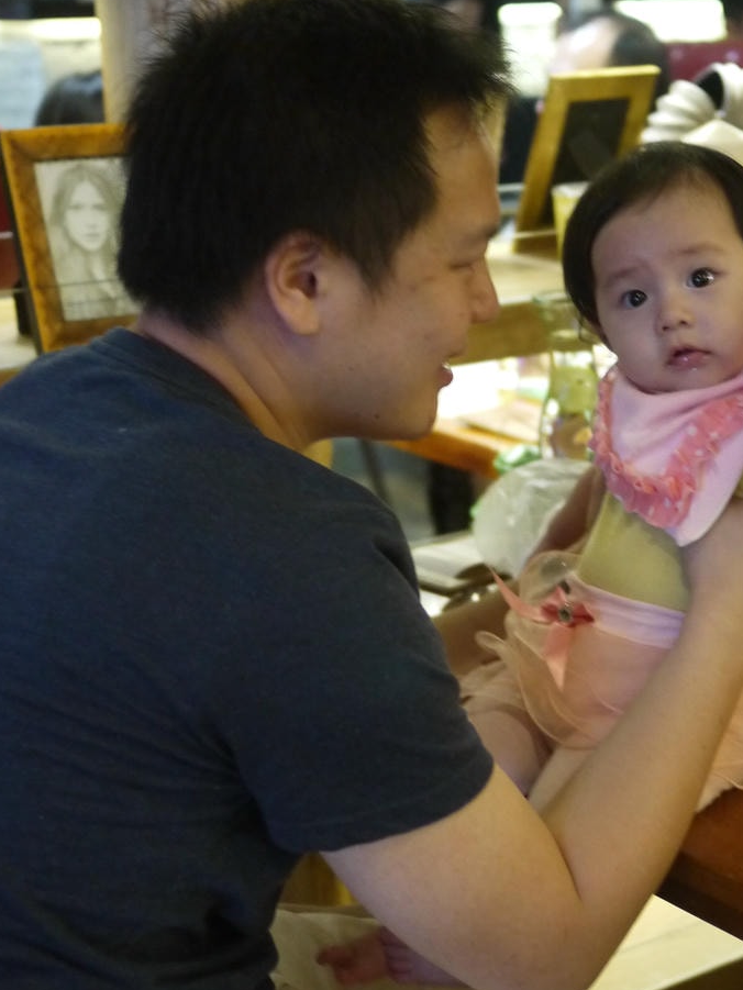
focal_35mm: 71
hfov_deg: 20.7
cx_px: 442
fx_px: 2031
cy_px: 557
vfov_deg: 27.4
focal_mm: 20
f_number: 1.7
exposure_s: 1/30
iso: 800
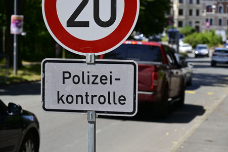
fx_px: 633
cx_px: 114
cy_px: 76
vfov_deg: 13.7
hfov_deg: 20.4
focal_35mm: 100
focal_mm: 100
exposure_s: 1/250
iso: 100
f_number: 6.3
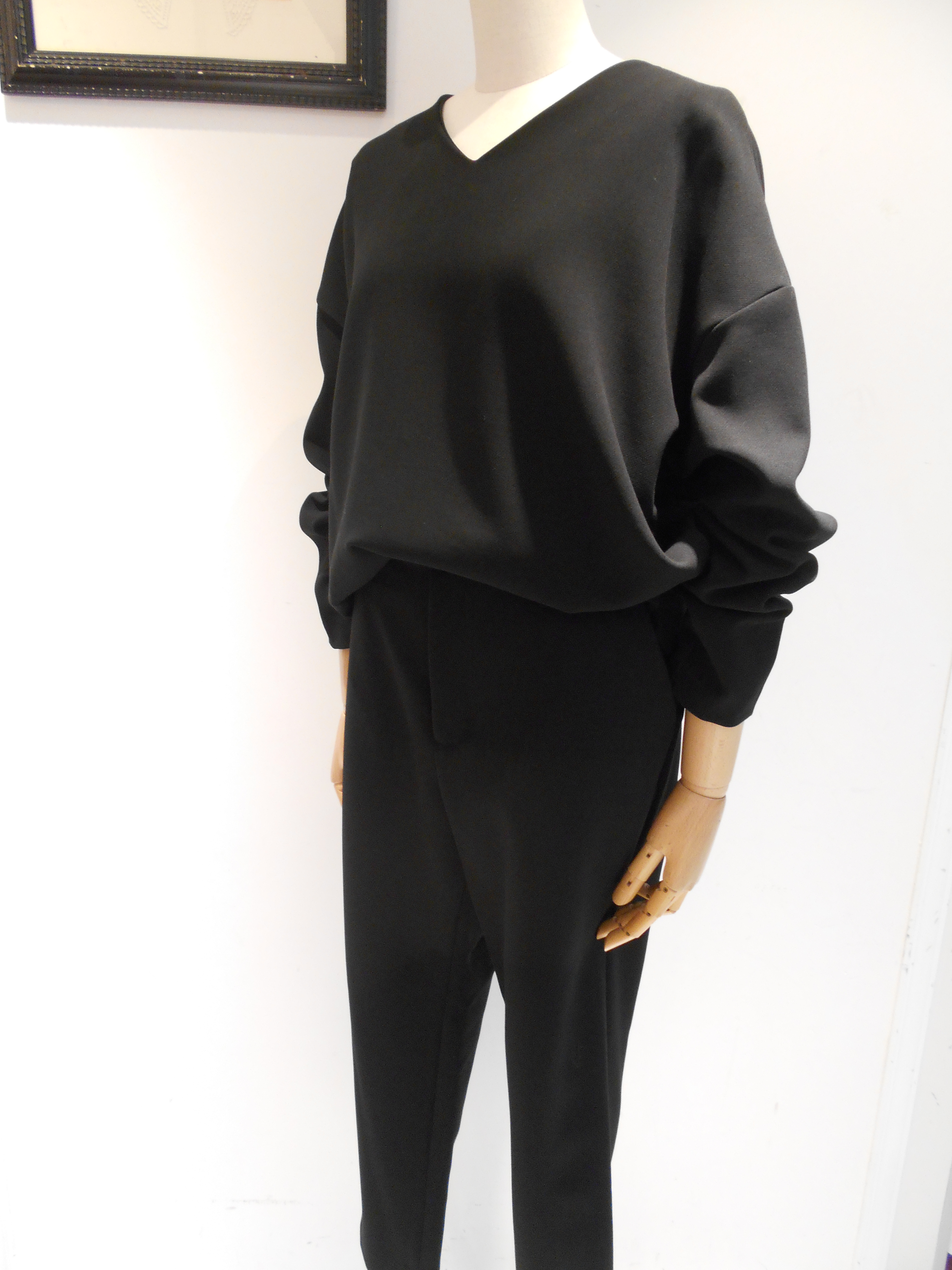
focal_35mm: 26
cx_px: 476
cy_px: 635
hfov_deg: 53.1
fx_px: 953
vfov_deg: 67.3
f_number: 3.2
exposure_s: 1/30
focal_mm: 4.6
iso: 280
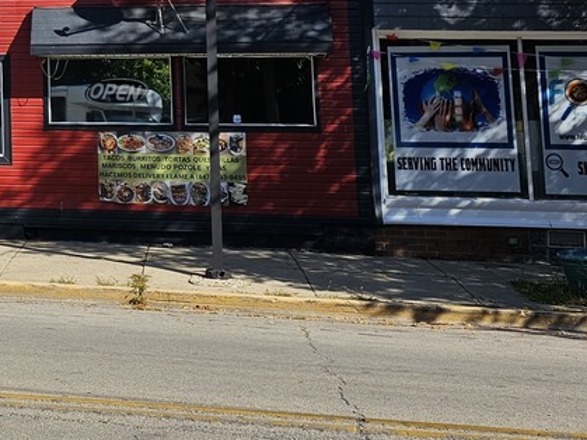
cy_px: -66
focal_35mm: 79
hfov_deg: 22.1
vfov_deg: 17.9
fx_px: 1339
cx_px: -184
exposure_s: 1/1108
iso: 10
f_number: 1.7
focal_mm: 6.3
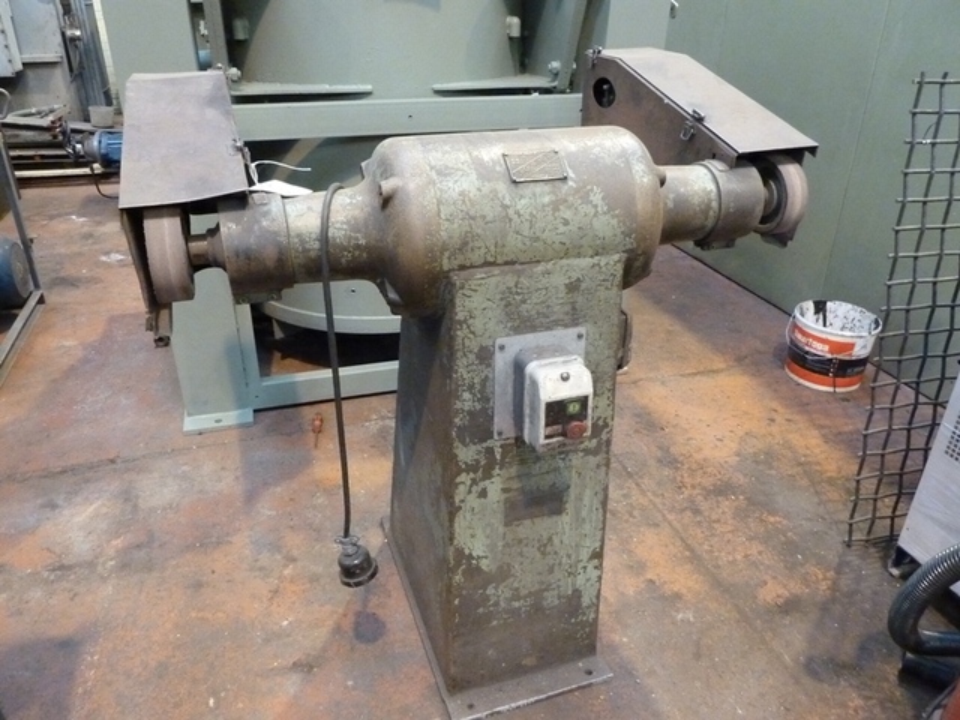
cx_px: 480
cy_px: 360
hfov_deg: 69.4
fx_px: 693
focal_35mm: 25
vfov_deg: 54.9
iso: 800
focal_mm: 4.1
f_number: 3.3
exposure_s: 1/15
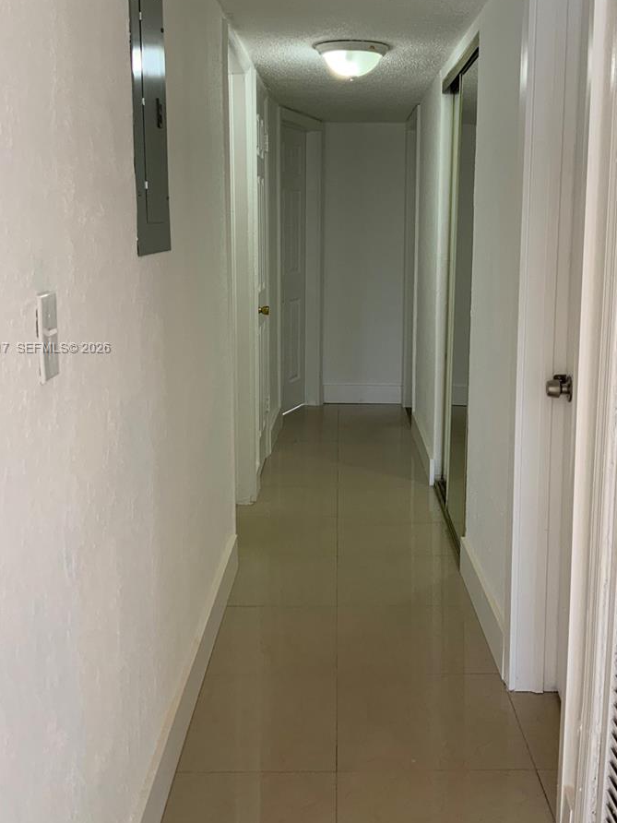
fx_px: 927
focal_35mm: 39
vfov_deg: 47.7
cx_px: 354
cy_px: 349
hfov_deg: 36.7
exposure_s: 1/60
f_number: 1.8
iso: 64
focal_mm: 3
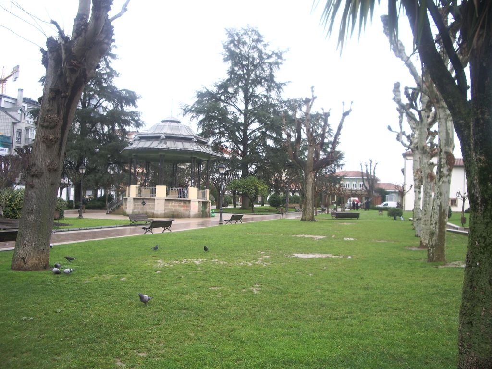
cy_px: 184
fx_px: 497
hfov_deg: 52.6
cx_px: 246
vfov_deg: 40.7
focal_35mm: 35
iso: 50
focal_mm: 5.8
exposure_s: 1/100
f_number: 2.6
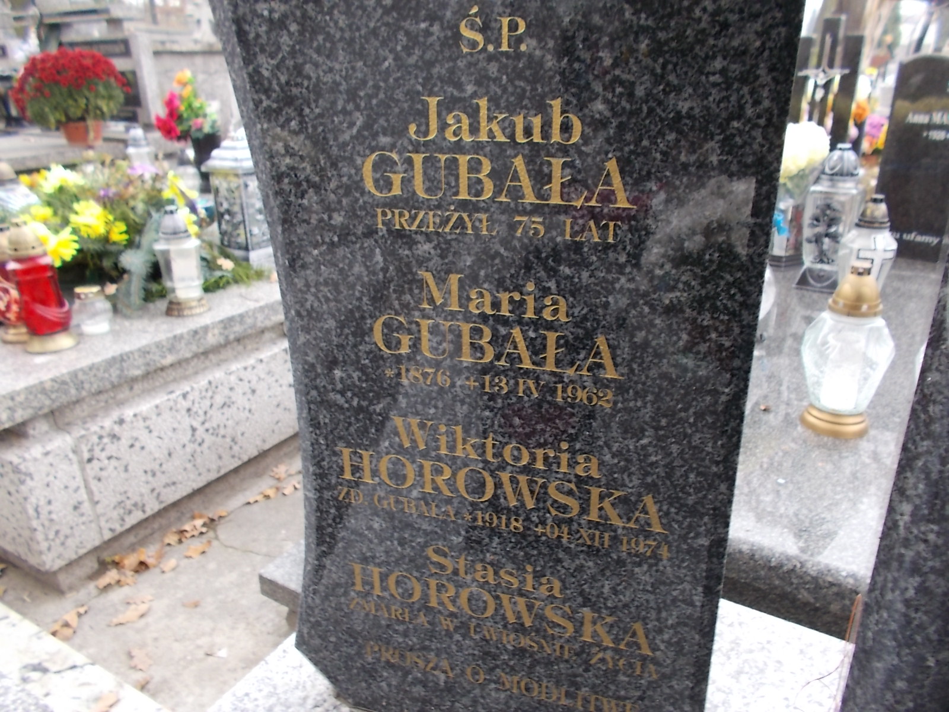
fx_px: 713
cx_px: 474
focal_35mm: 26
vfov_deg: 53.1
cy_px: 356
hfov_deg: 67.3
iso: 100
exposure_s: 1/25
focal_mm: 4.6
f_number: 3.2
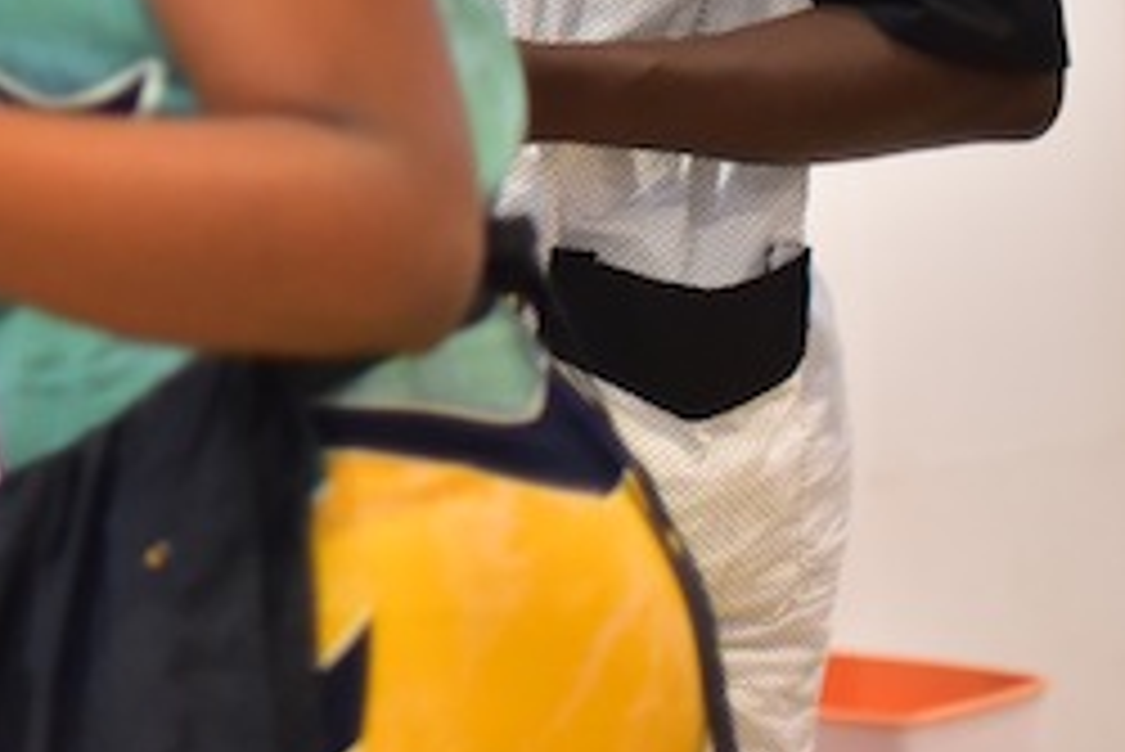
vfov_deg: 8.4
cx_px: -580
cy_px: -367
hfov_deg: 12.2
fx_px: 5003
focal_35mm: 160
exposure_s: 1/200
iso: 2000
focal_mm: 50
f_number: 1.8
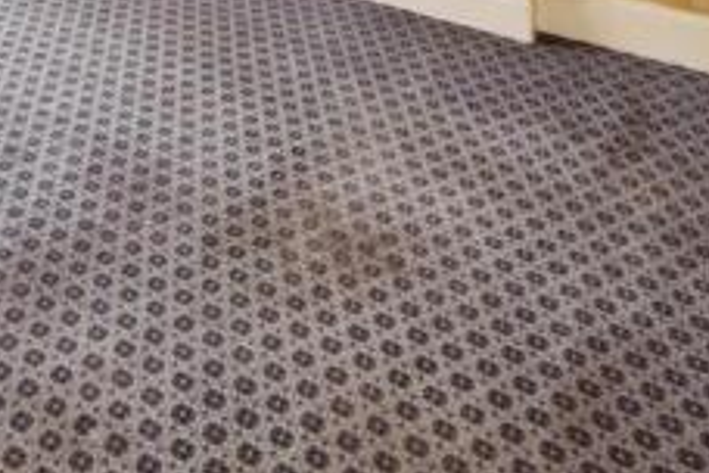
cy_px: -185
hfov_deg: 41.3
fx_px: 847
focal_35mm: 43
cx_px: 51
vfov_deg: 25.5
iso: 500
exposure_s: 1/125
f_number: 5.6
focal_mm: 10
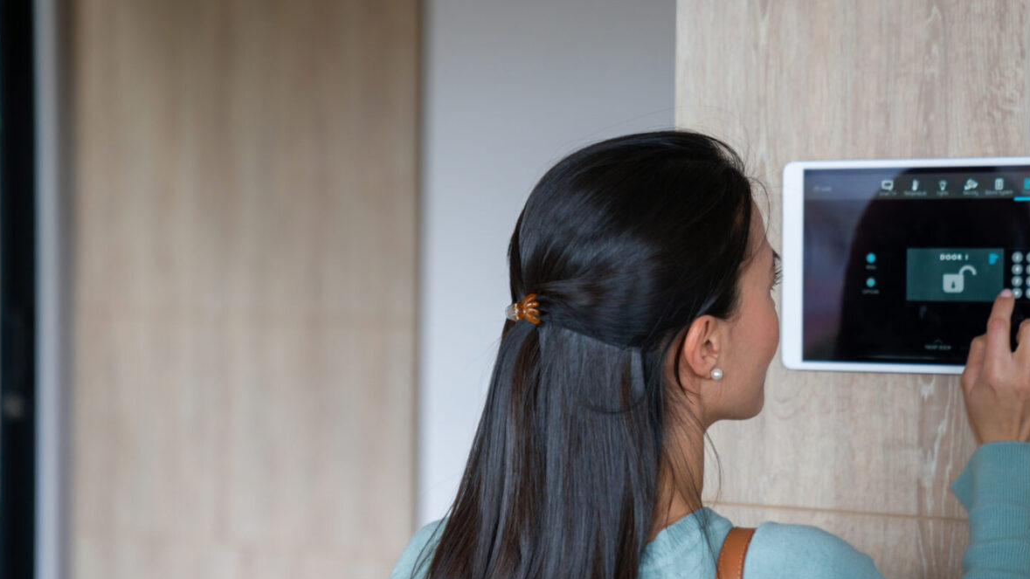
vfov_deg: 12.7
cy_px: 374
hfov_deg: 22.5
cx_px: 544
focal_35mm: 95
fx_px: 2594
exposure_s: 1/200
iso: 400
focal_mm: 66
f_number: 2.8
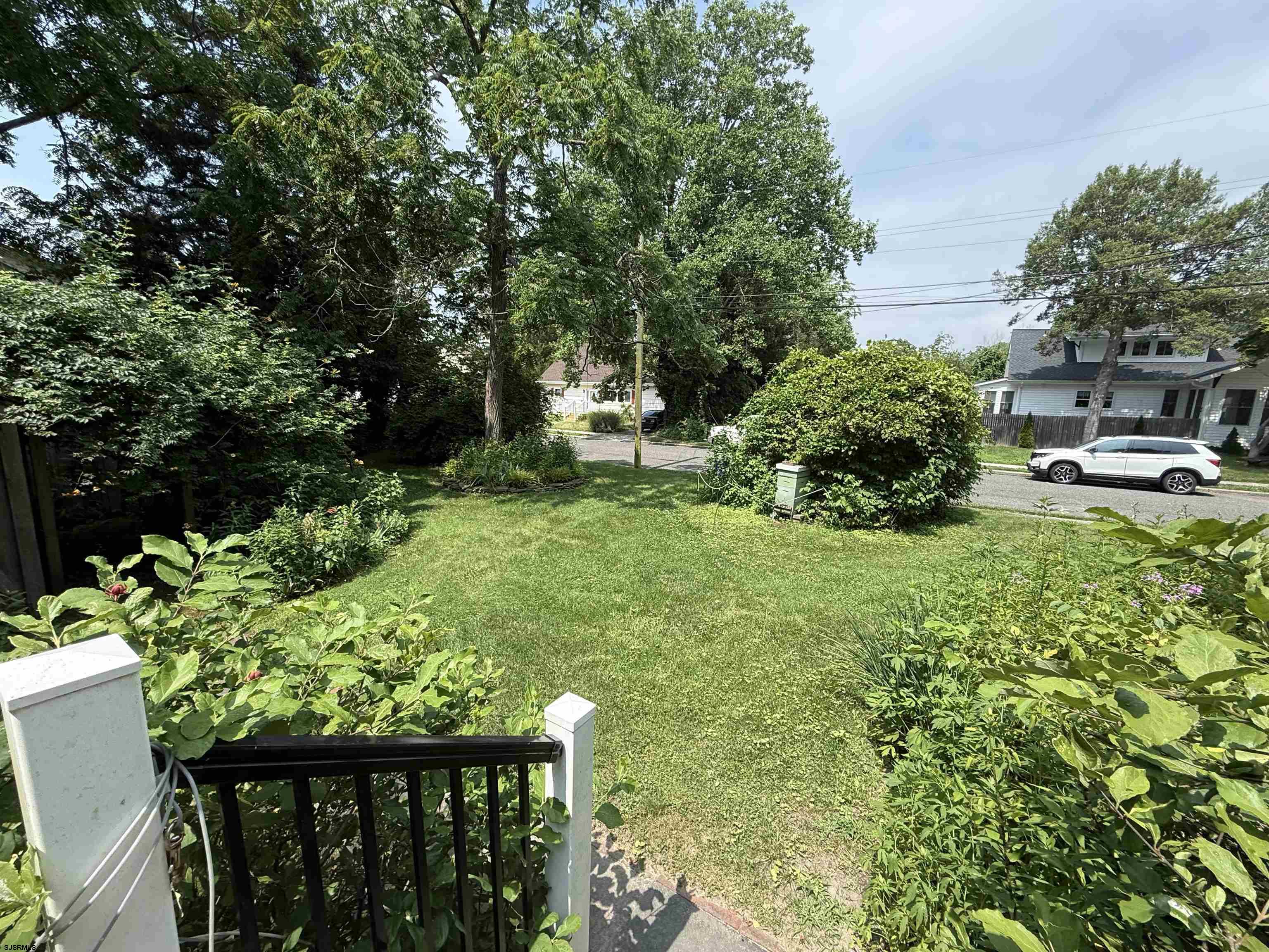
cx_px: 634
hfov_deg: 102.1
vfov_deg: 85.7
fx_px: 513
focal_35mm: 14
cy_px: 476
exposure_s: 1/970
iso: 64
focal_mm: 2.22
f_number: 2.2
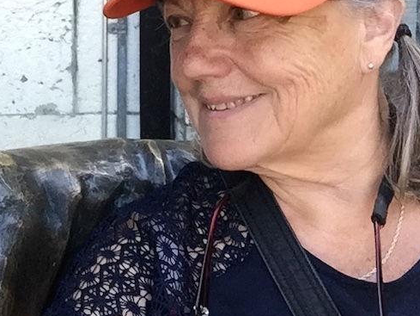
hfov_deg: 25.0
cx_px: 59
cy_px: 40
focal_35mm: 76
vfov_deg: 19.1
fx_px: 922
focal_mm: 2.65
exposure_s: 1/100
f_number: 2.2
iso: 40
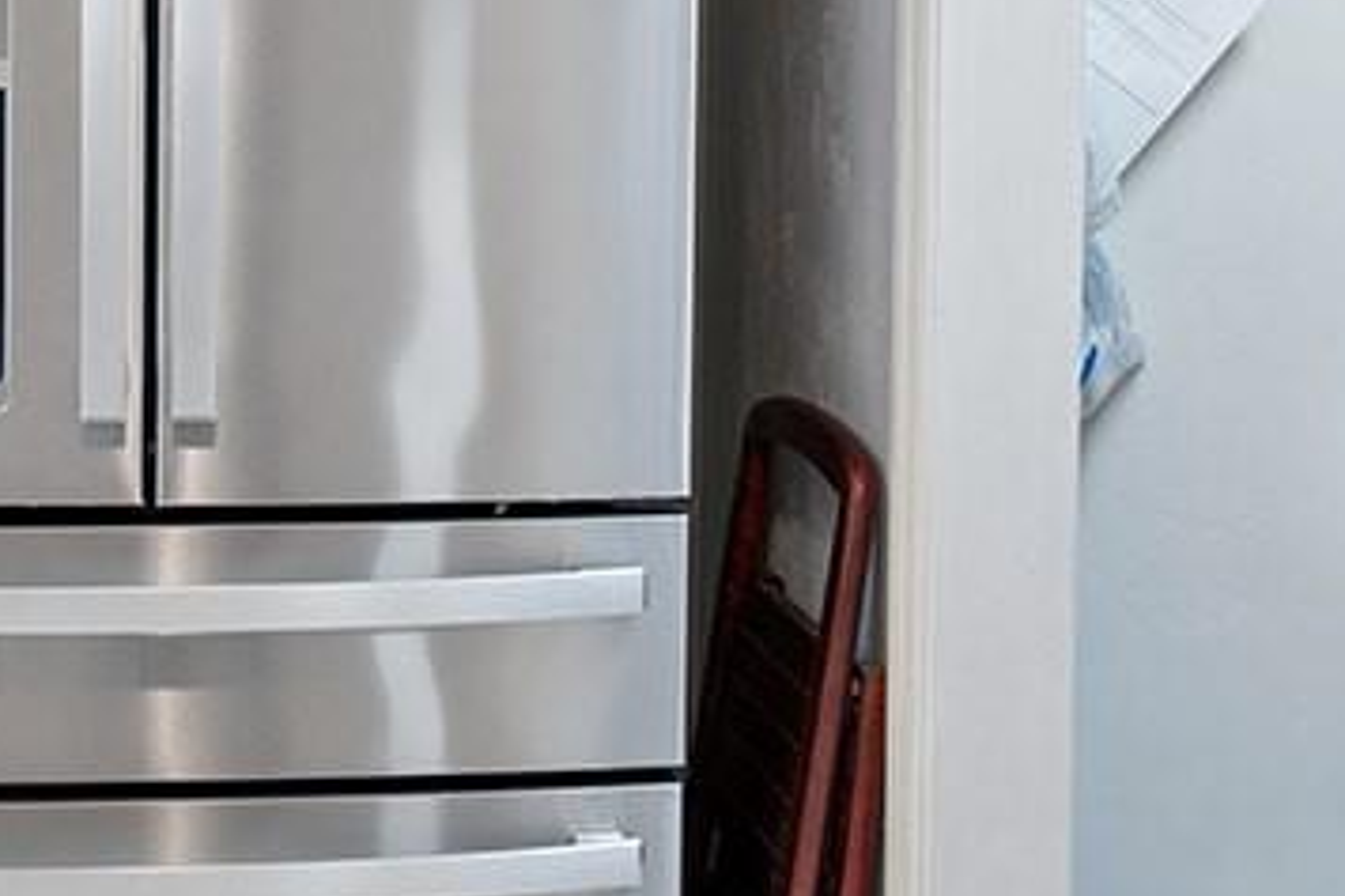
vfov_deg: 21.5
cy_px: 476
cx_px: 400
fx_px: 2353
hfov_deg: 31.5
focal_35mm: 63
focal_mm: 14
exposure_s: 1/13
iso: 400
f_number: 8
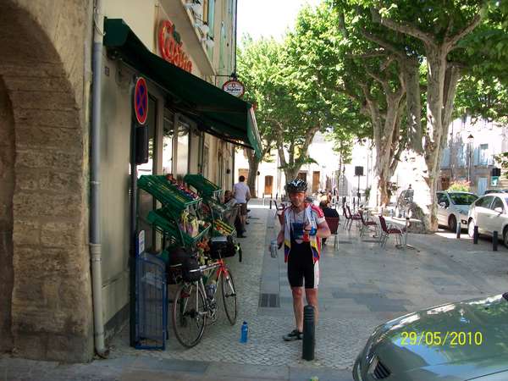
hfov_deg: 54.0
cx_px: 254
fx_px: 499
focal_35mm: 34
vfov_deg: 41.8
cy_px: 190
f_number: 2.8
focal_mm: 5.7
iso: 80
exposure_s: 1/200
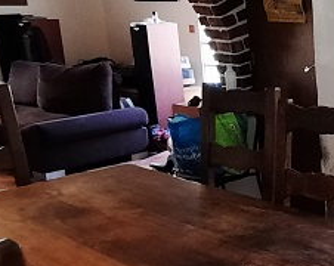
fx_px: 622
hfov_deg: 24.5
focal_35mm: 63
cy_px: 160
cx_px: 477
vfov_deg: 24.1
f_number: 2.2
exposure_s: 1/25
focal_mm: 1.74
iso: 250
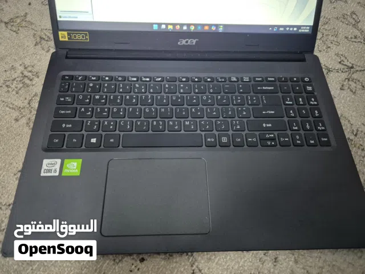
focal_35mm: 23
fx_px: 243
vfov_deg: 58.9
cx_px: 182
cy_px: 137
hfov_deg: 73.9
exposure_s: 1/25
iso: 1250
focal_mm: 5.4
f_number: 1.8
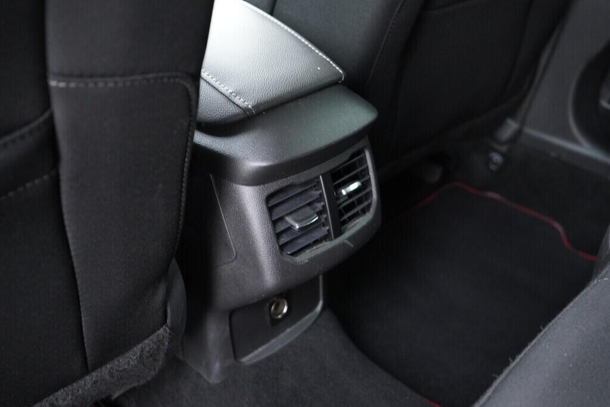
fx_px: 610
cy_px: 204
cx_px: 305
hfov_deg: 53.1
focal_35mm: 36
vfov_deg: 36.9
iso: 2000
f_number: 2.8
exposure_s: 1/40
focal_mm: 24
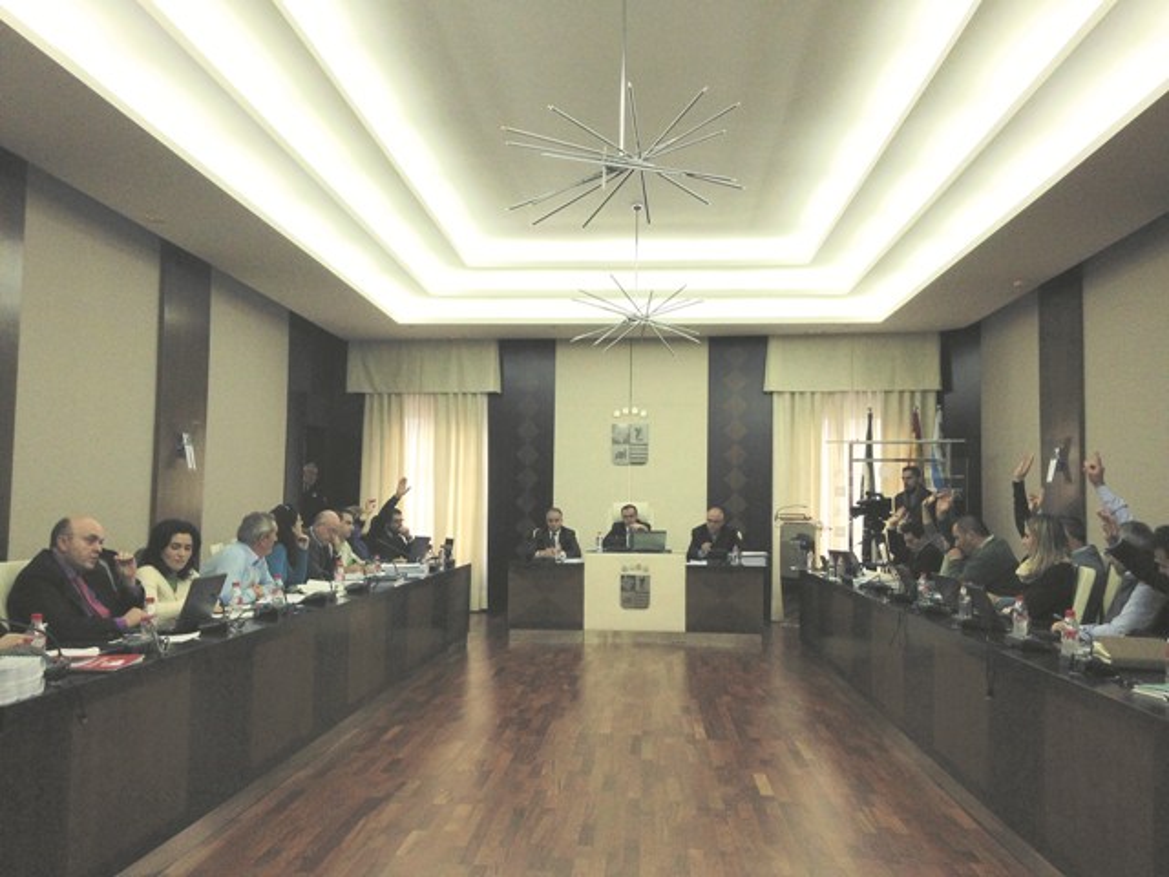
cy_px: 438
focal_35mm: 33
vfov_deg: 42.9
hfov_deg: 55.4
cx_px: 584
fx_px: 1114
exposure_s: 1/120
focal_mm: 4.12
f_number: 2.4
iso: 80
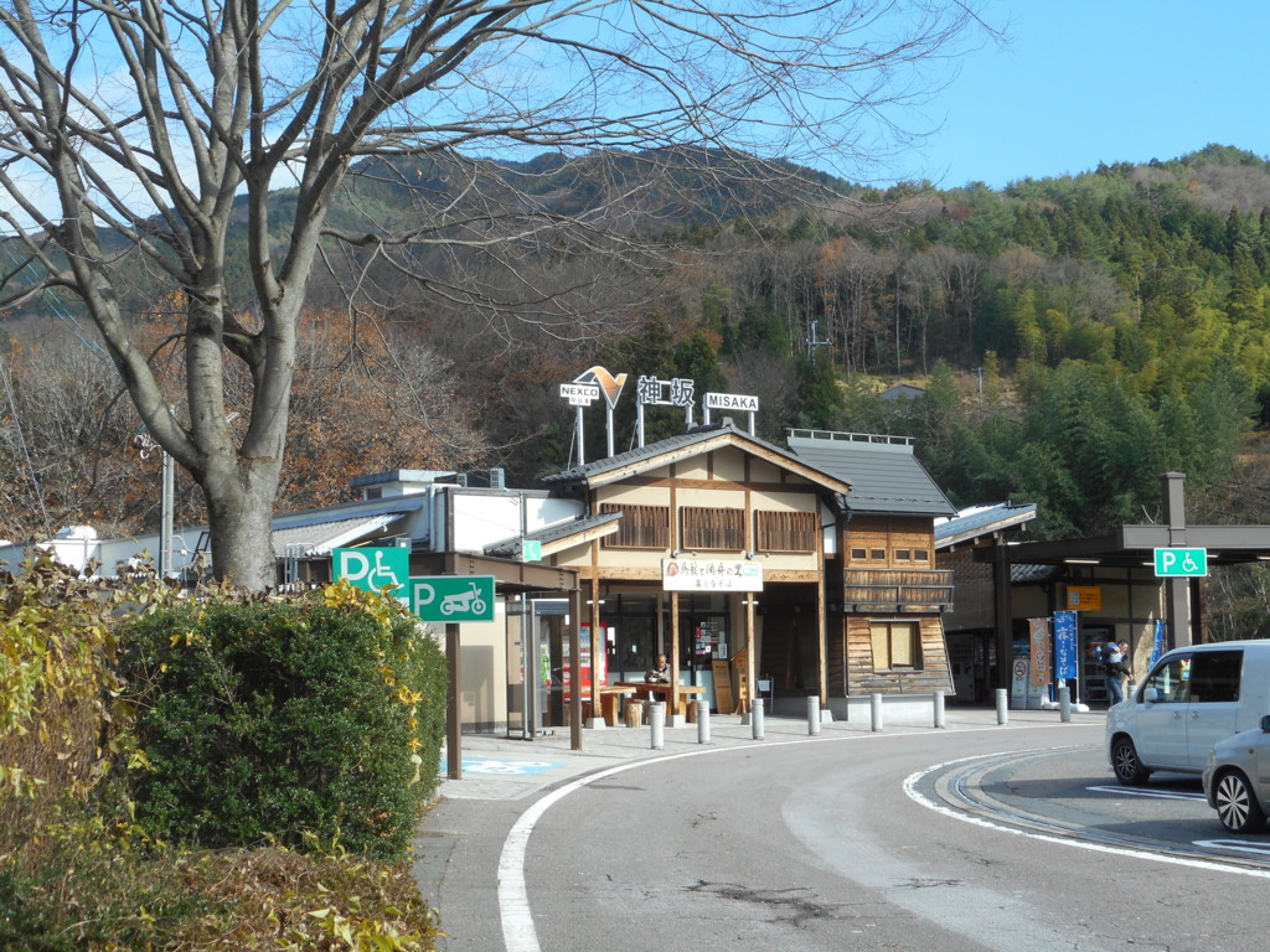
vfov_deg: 24.8
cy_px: 476
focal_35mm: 59
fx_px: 2165
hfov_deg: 32.7
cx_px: 635
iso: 80
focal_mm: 10.5
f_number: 5.1
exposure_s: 1/200
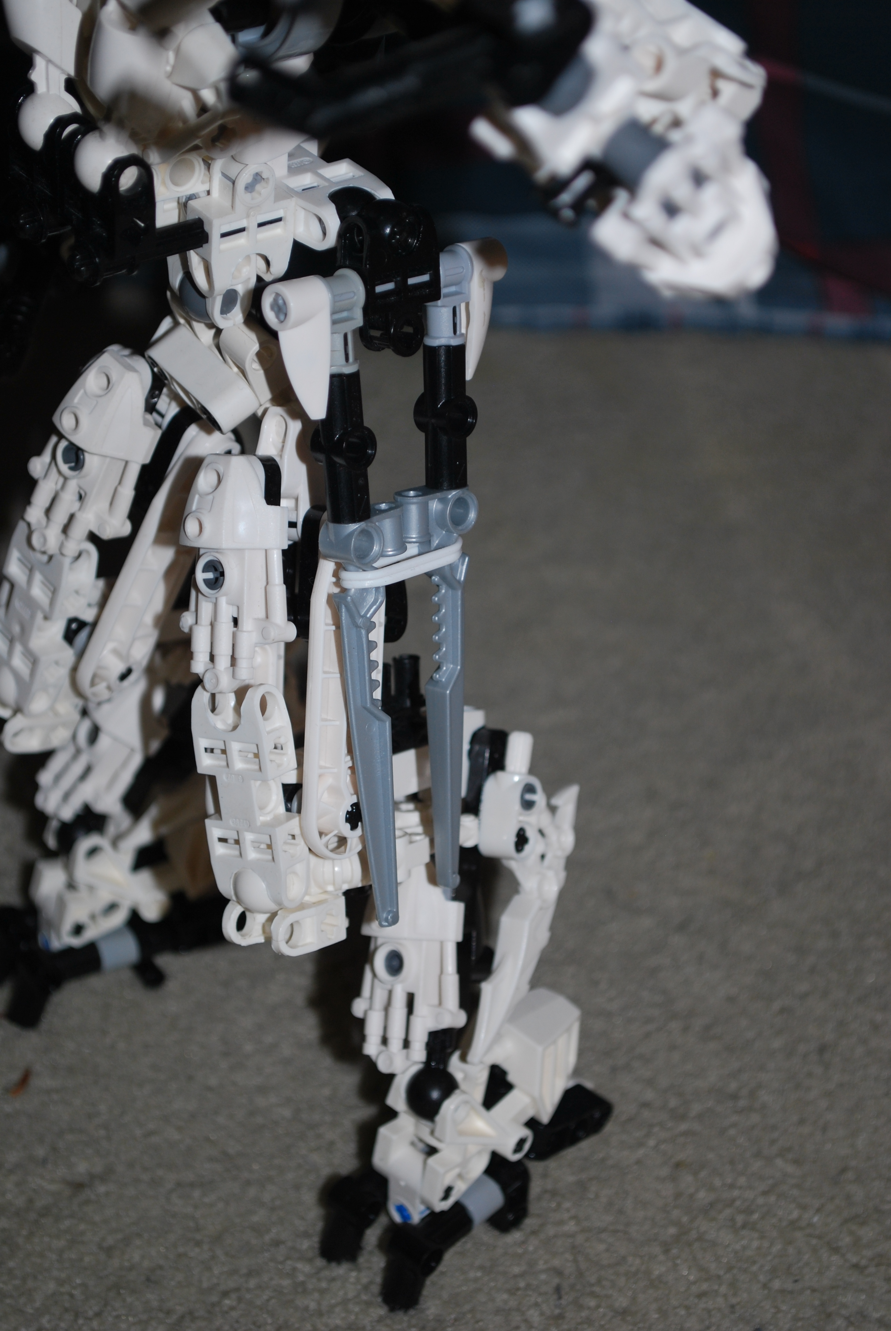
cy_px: 666
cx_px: 446
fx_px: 2887
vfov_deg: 26.0
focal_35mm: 78
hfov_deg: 17.5
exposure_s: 1/60
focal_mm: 52
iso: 200
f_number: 5.6
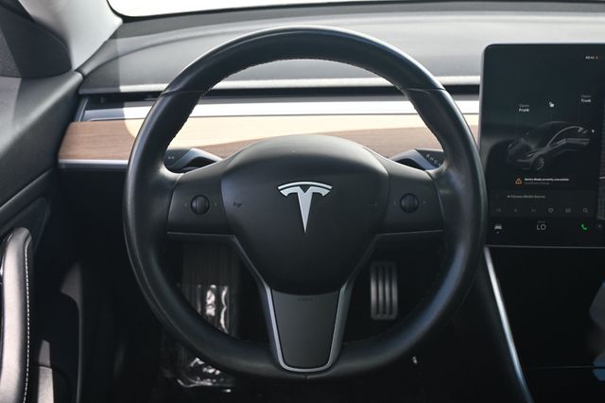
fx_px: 731
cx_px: 302
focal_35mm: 44
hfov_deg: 45.0
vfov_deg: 30.8
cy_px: 202
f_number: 4.8
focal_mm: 29
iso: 320
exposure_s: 1/250
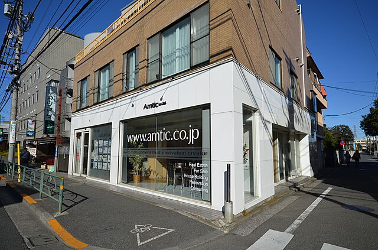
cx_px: 189
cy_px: 125
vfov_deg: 59.2
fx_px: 220
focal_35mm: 21
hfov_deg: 81.4
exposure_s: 1/320
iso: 100
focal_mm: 14
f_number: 9
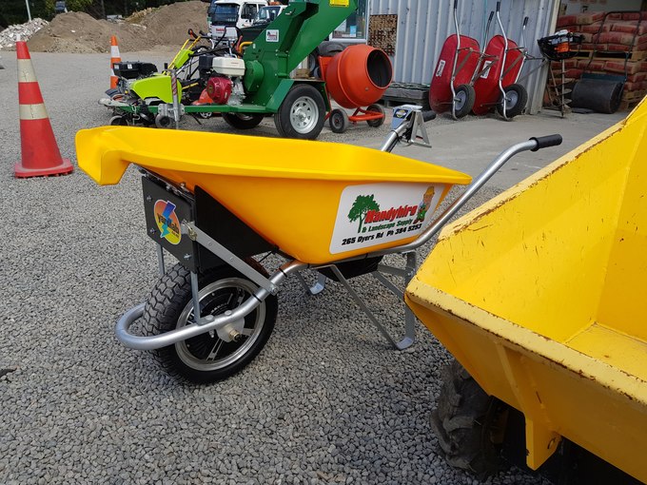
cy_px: 242
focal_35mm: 26
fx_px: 486
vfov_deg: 53.1
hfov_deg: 67.3
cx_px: 324
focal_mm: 4.2
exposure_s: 1/1404
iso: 40
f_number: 1.7
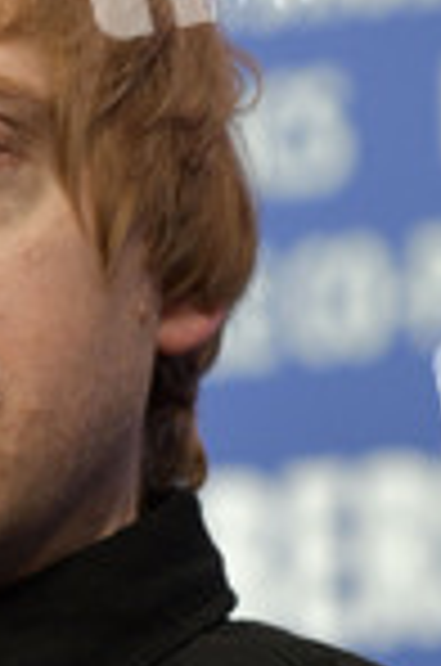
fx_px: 9987
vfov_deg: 3.8
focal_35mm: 541
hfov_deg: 2.5
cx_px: -104
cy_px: 608
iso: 1250
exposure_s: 1/250
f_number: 4.5
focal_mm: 200
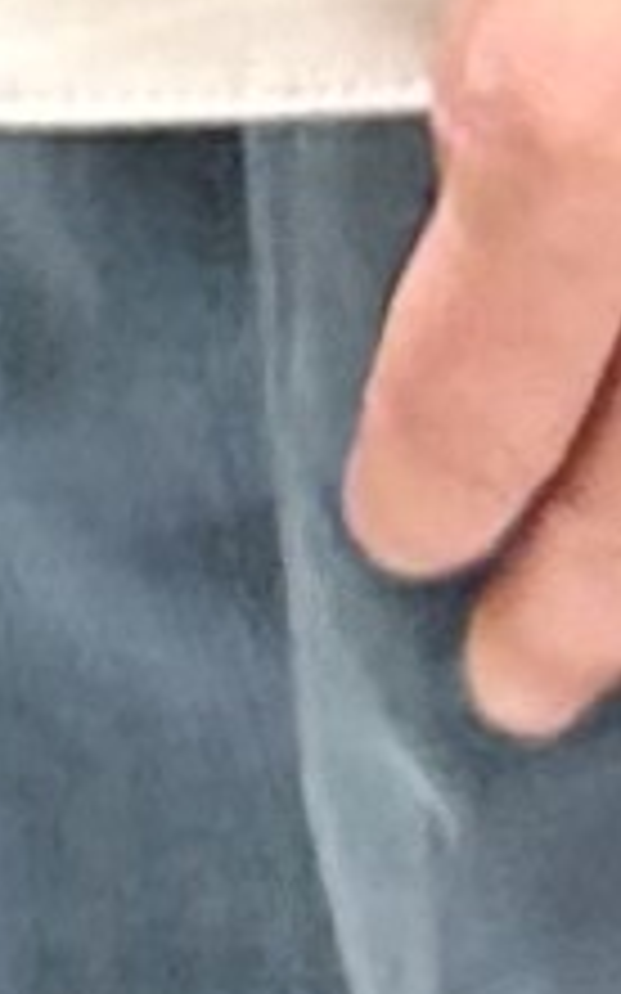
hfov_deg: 6.4
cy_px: -2534
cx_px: 506
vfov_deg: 7.9
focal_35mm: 204
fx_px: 5528
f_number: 1.5
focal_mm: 5.7
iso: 80
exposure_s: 1/120
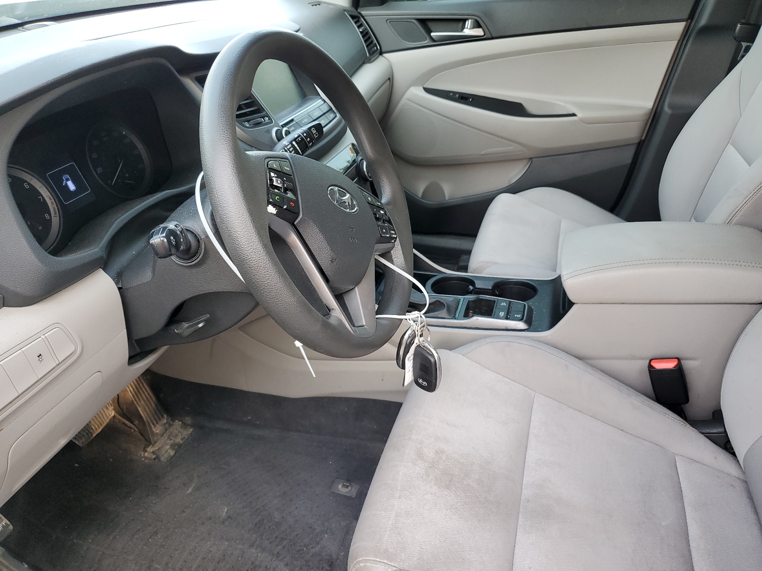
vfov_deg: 53.1
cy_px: 286
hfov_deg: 67.3
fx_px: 572
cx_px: 381
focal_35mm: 26
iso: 70
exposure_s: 1/120
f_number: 1.5
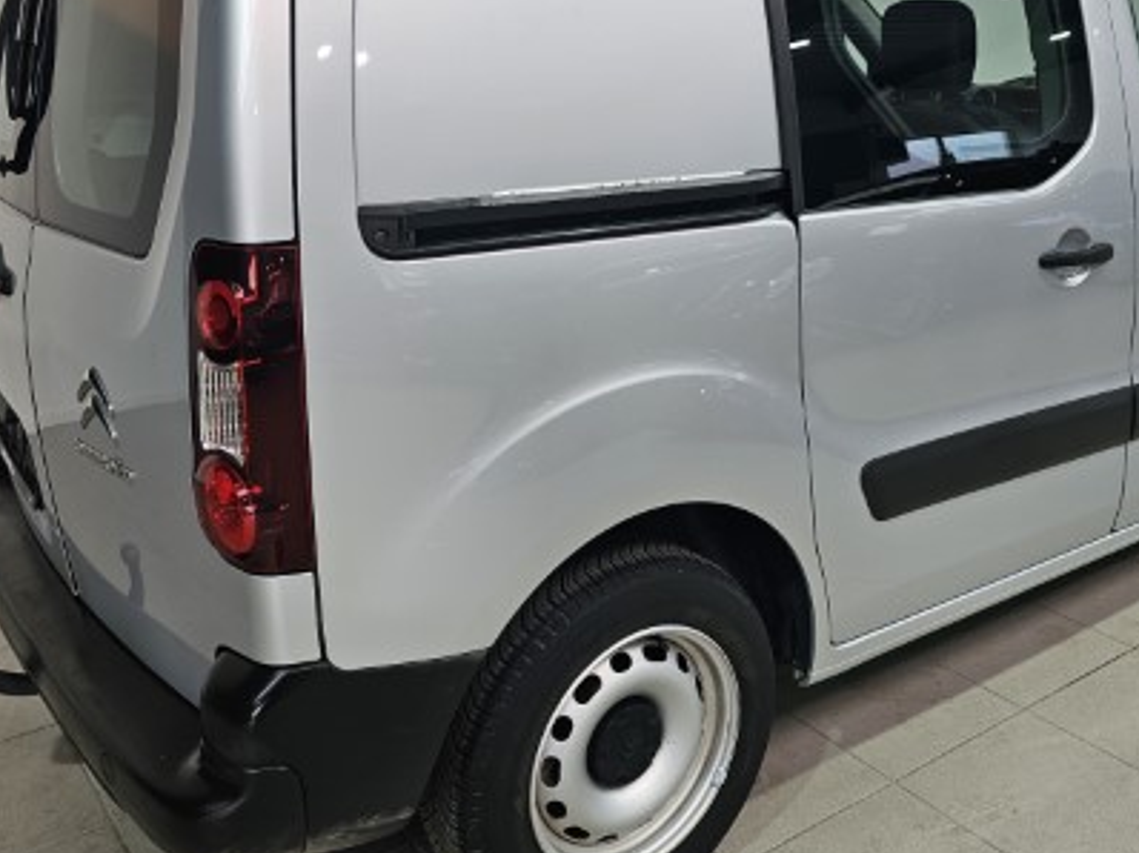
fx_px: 1217
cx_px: 655
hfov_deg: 50.0
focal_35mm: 37
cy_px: 343
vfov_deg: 38.5
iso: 32
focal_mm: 6.3
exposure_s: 1/100
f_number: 1.7
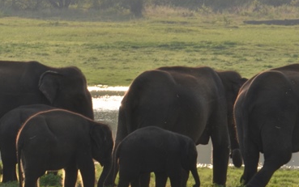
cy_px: 112
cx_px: 84
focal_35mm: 439
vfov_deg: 3.0
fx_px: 3580
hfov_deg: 4.8
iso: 200
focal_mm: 125
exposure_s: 1/50
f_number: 22
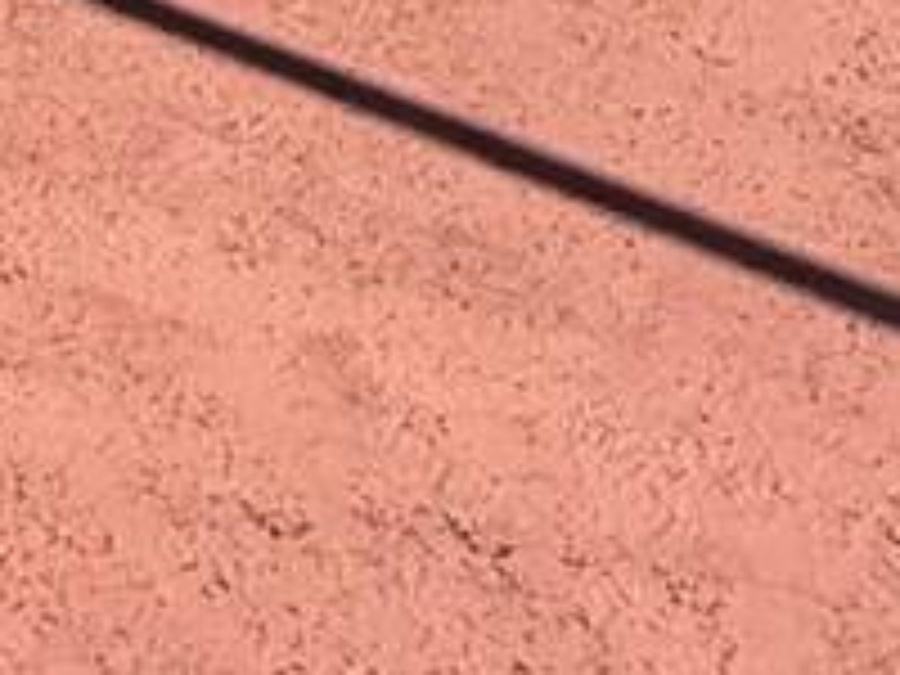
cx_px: -954
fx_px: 2912
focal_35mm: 112
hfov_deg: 14.3
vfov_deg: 10.7
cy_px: -1084
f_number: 2.2
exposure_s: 1/1901
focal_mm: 2.22
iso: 50
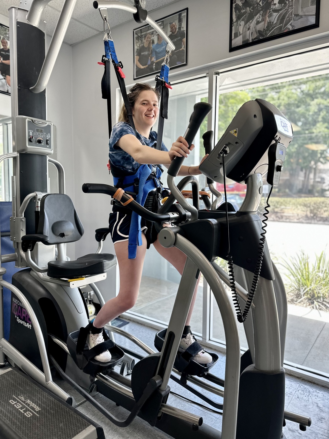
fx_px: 304
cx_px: 164
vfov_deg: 71.6
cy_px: 220
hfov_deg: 56.8
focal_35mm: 24
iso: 160
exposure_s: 1/120
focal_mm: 6.86
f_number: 1.78
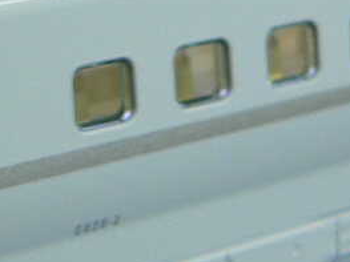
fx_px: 1769
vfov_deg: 8.5
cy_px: 36
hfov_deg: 11.1
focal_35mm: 175
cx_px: -67
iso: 100
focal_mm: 6
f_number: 2.8
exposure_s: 1/13
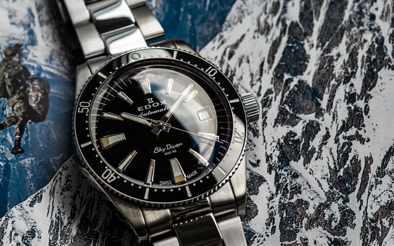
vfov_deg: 11.5
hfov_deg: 18.3
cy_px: 114
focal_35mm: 114
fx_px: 1224
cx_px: 164
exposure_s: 1/200
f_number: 8
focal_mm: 60
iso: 400
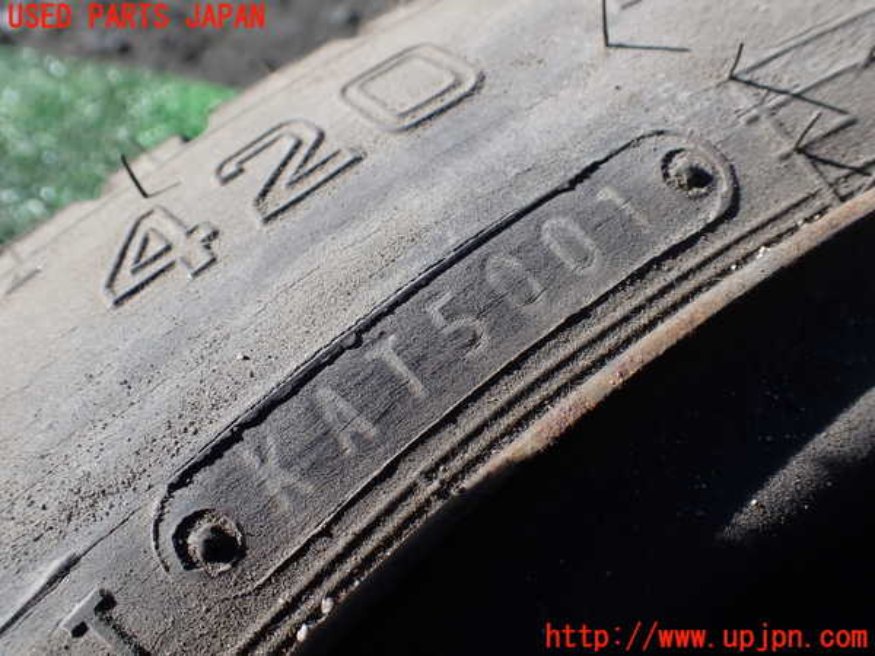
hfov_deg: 60.0
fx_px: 758
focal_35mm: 30
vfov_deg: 46.8
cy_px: 328
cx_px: 438
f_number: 3.2
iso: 100
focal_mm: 5.4
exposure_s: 1/800
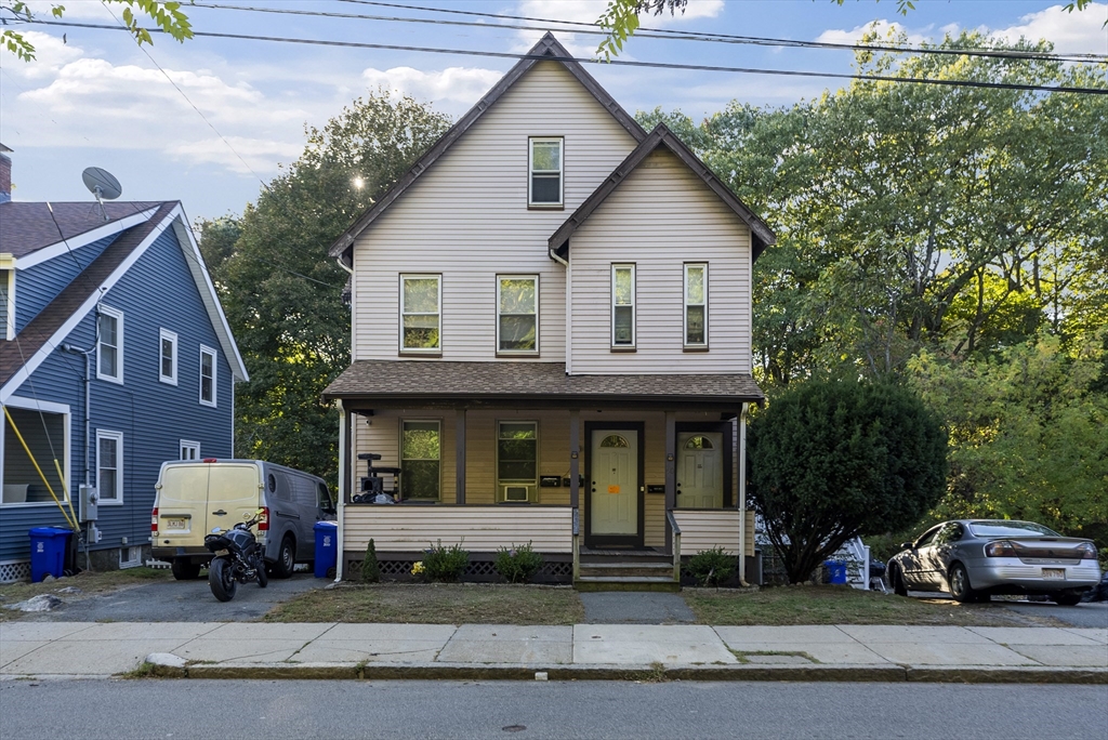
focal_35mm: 26
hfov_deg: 69.4
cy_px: 370
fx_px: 801
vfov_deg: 49.6
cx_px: 554
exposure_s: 1/1000
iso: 320
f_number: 2.8
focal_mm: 26
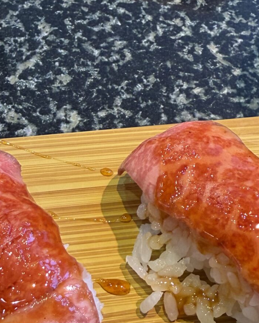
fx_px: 651
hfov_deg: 22.5
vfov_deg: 27.7
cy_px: 224
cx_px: 136
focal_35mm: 68
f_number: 2.2
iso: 160
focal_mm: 2.22
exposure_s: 1/99
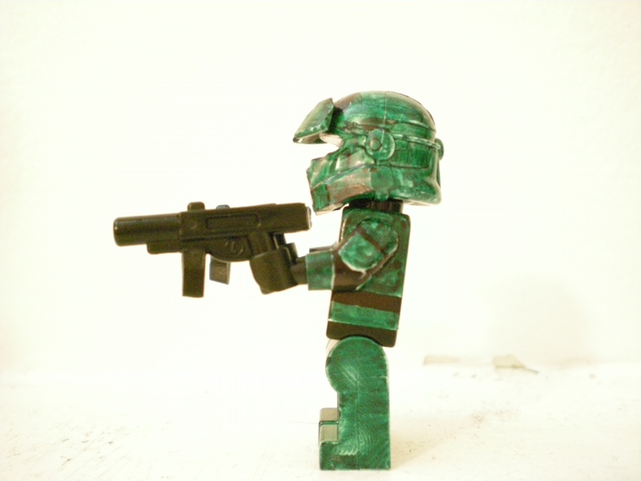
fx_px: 704
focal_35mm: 38
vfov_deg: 37.7
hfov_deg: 49.0
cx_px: 320
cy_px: 240
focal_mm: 6.3
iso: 800
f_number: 3.1
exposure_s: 1/5.6
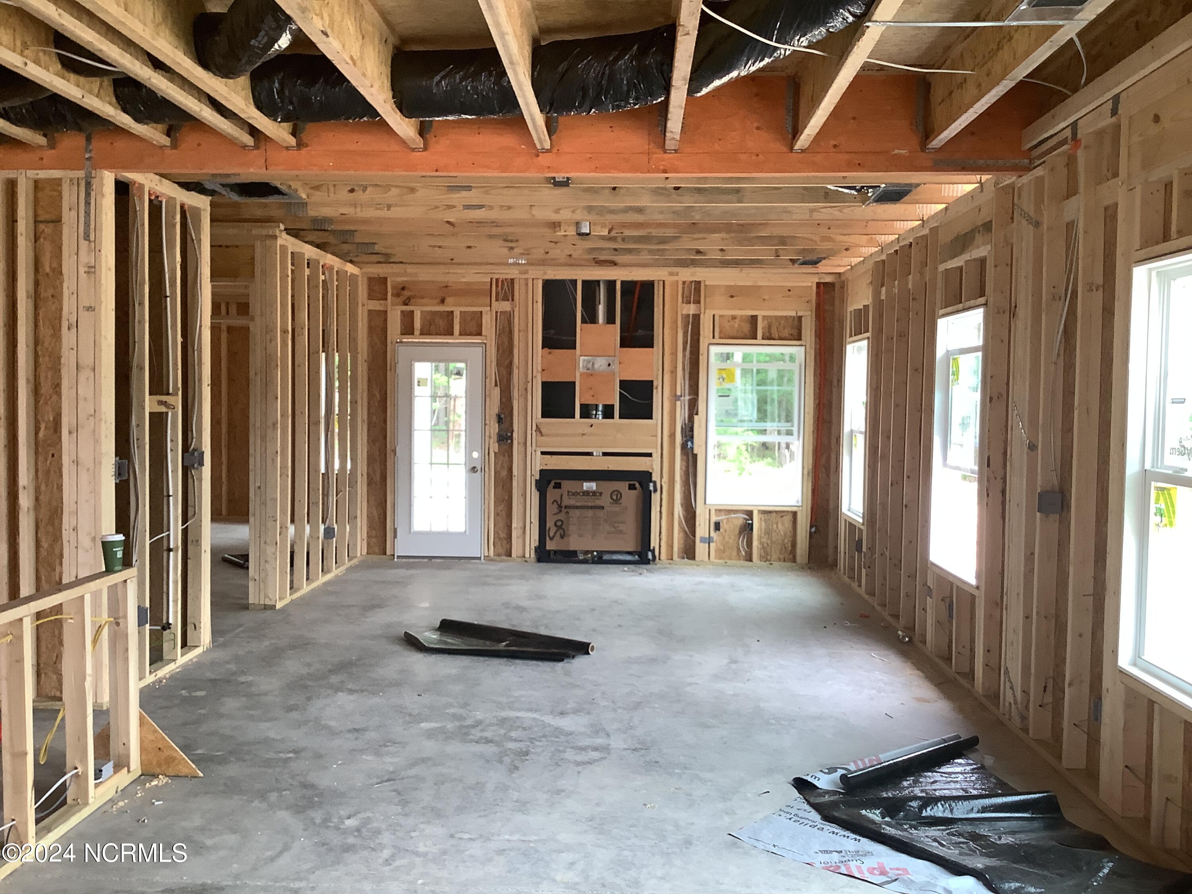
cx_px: 596
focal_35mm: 31
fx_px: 1067
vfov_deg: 45.4
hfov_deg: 58.4
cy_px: 447
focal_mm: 3.3
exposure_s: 1/60
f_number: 2.4
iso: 100
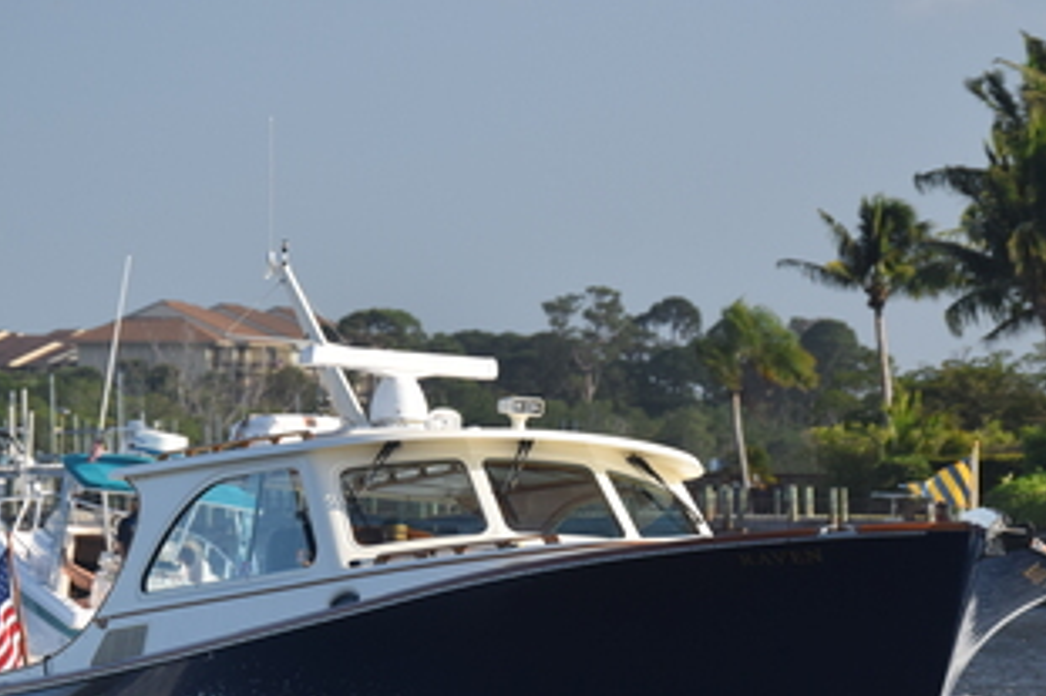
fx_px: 10919
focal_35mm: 376
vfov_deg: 3.7
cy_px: 484
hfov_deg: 5.5
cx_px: 565
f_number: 7.1
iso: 400
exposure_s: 1/800
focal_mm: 130
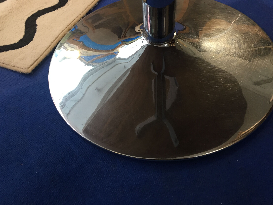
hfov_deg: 61.7
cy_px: 102
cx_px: 136
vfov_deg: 48.2
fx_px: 229
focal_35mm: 29
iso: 64
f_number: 2.2
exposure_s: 1/33
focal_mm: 4.15
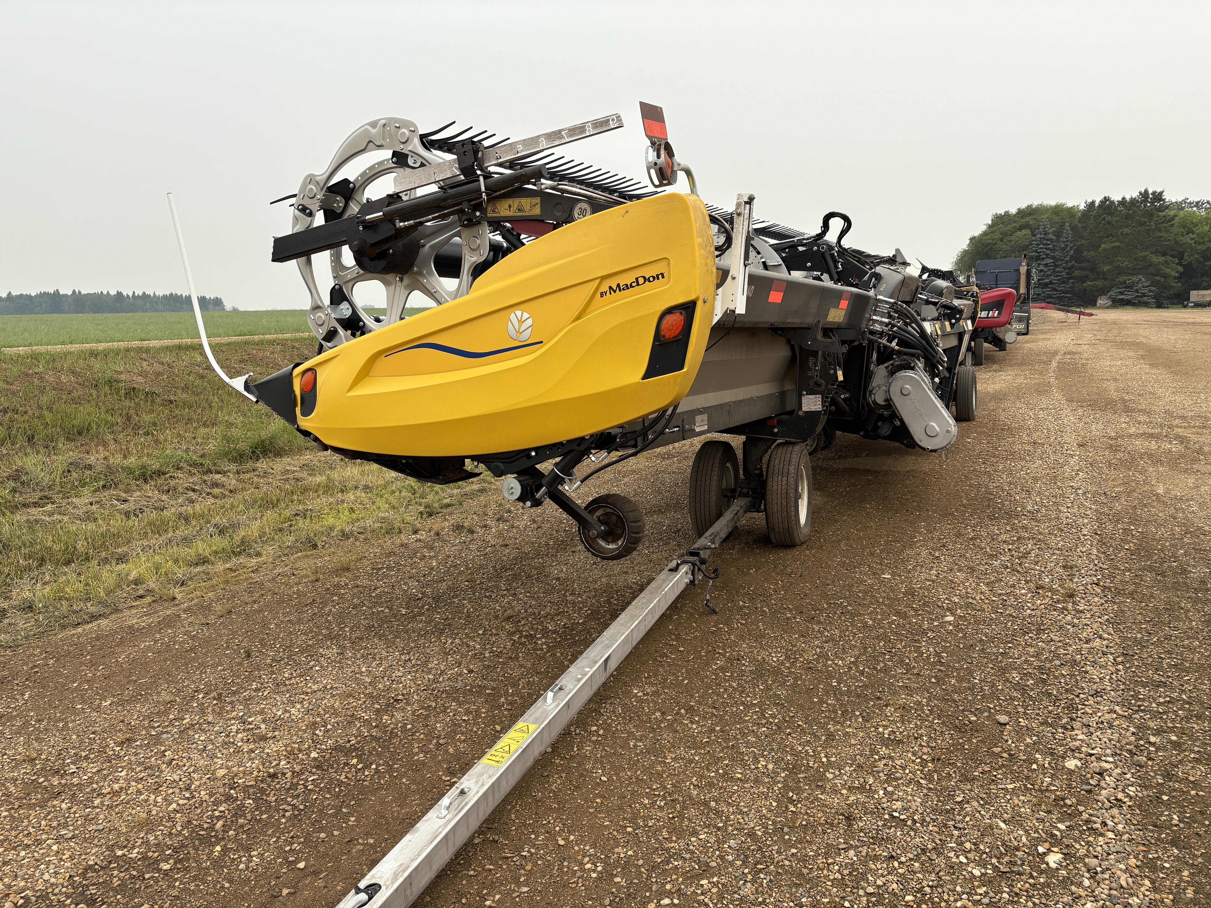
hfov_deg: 67.3
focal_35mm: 26
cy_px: 454
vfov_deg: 53.1
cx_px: 606
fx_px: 910
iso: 50
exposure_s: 1/920
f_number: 1.6
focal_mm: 5.96
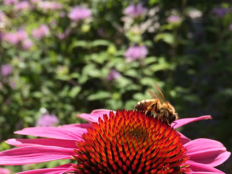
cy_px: 124
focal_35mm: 42
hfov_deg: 44.6
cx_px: 95
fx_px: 281
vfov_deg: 33.9
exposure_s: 1/1208
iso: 32
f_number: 2.2
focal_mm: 4.15
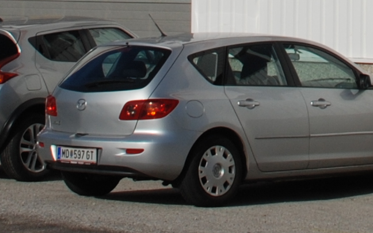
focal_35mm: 183
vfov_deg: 6.9
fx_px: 1860
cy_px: -233
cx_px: 382
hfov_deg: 11.3
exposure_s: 1/400
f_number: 10
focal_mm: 20
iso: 100
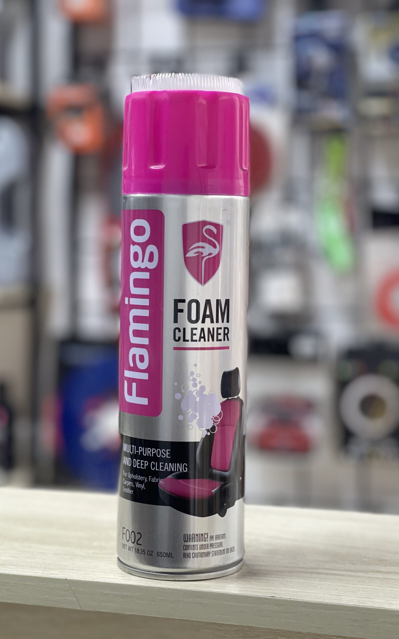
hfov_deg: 19.1
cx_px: 190
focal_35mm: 68
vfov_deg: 30.2
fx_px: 1183
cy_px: 320
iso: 160
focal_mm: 7.5
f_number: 2.2
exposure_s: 1/100
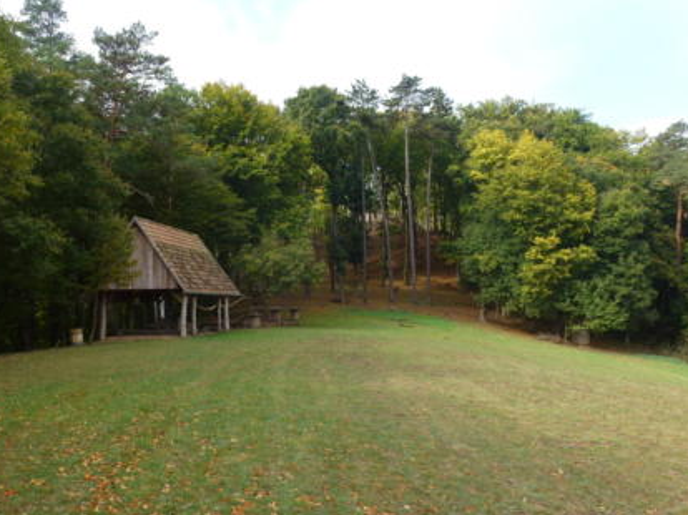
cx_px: 287
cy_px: 242
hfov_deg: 61.3
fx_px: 576
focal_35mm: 29
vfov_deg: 48.2
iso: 100
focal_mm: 4.3
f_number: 4
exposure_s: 1/200
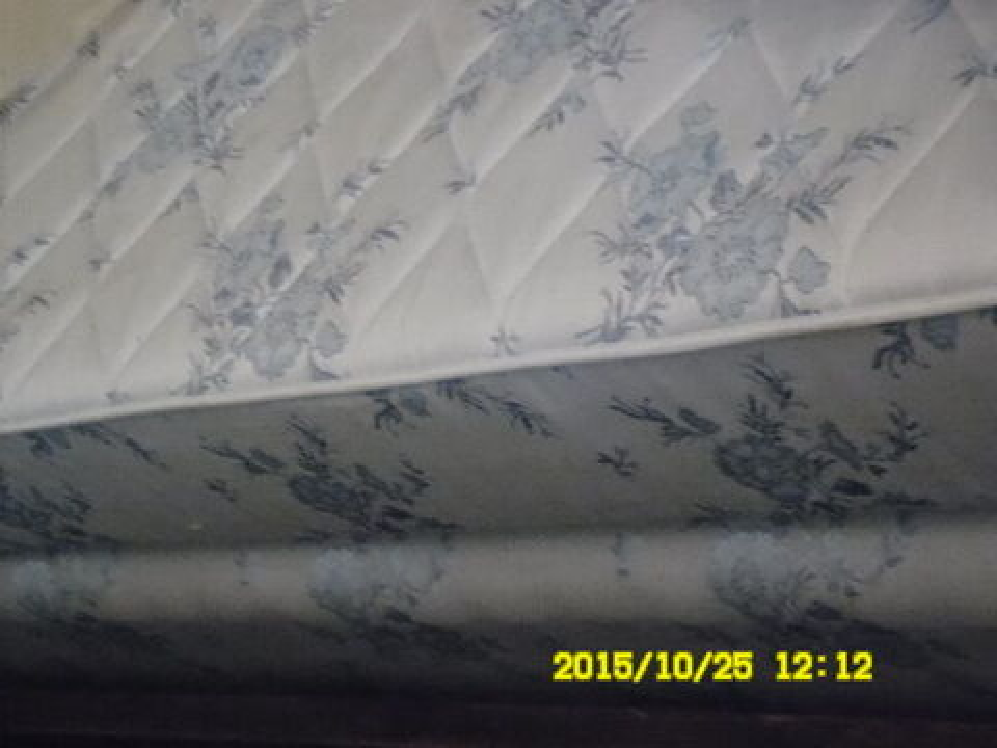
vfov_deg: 17.2
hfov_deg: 22.8
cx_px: 498
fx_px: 2477
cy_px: 374
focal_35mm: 86
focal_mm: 15.4
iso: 800
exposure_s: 1/15
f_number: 4.3
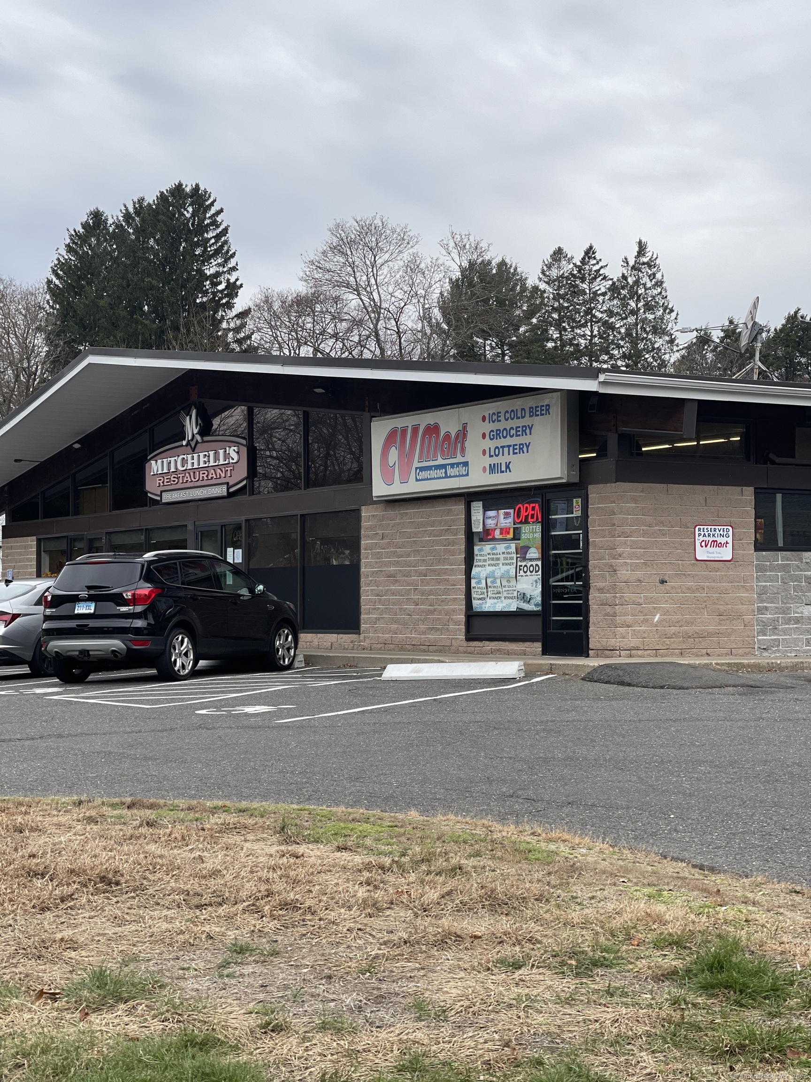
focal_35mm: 64
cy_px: 541
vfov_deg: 30.3
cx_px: 406
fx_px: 1999
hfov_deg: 22.9
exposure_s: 1/204
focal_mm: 7.5
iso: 25
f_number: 2.2
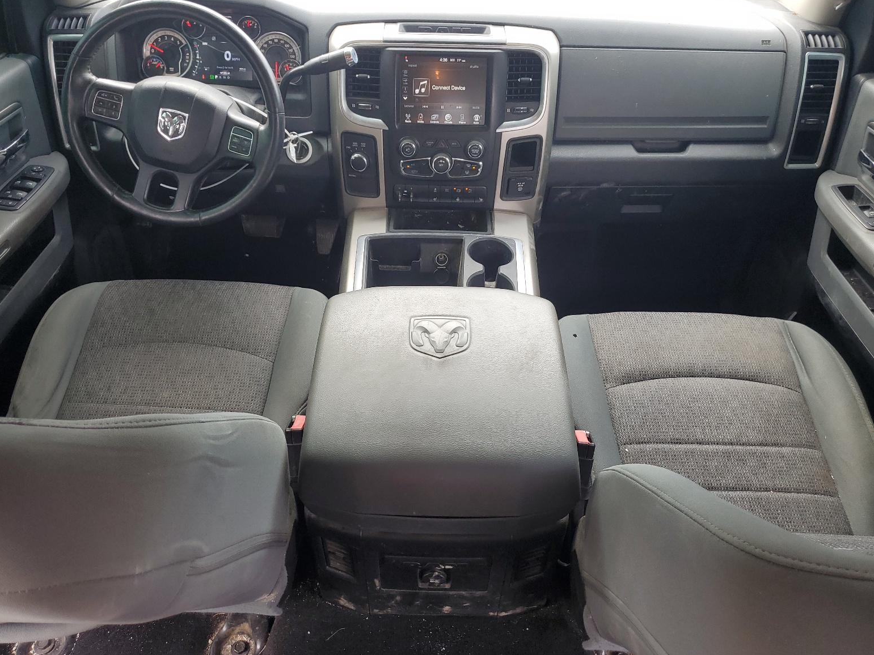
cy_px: 320
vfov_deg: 51.4
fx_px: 682
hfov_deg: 65.3
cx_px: 443
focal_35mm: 27
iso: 53
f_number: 1.5
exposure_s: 1/120
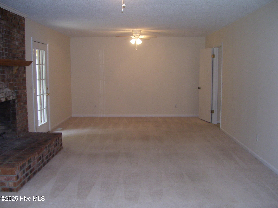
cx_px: 139
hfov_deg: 50.1
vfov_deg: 38.7
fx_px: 297
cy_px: 104
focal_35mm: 37
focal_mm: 6
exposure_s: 1/60
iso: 125
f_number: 2.7
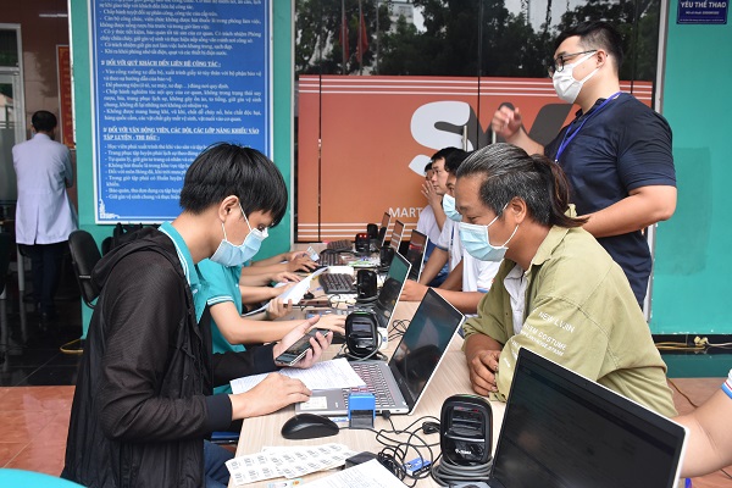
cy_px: 244
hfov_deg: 55.1
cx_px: 366
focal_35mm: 34
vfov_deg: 38.4
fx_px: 701
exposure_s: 1/160
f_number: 6.3
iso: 800
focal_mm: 23
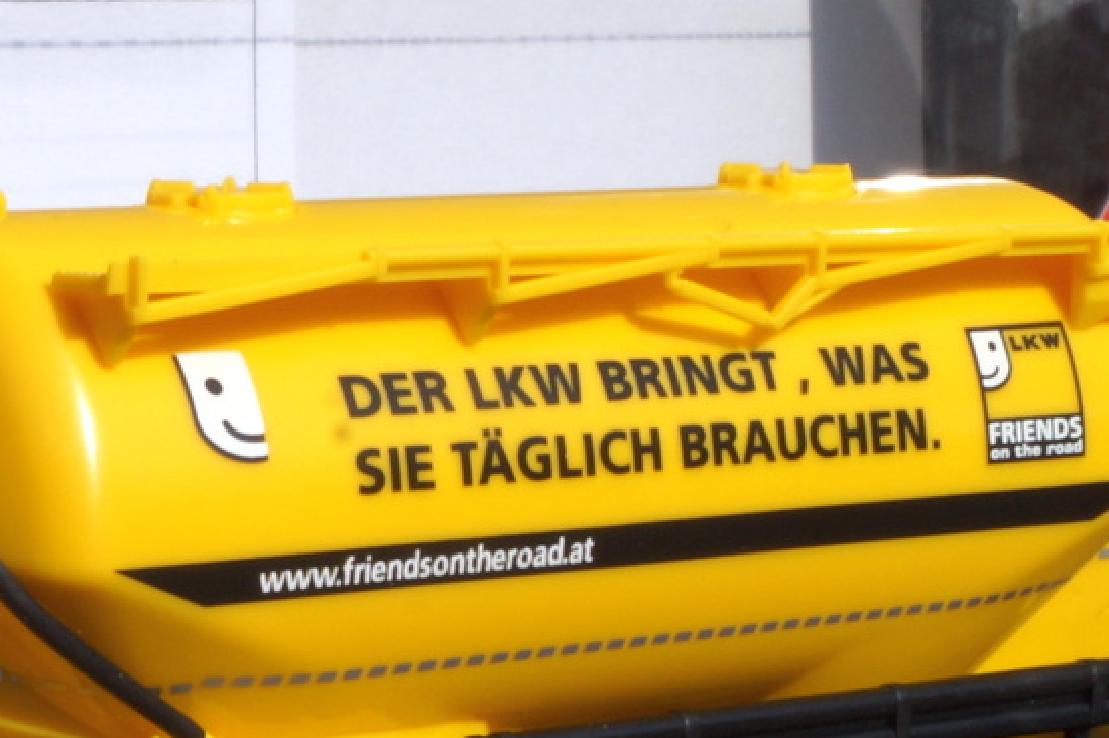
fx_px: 3694
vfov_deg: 11.2
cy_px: 929
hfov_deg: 16.5
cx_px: -175
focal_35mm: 120
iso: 125
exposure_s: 1/60
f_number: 22
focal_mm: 22
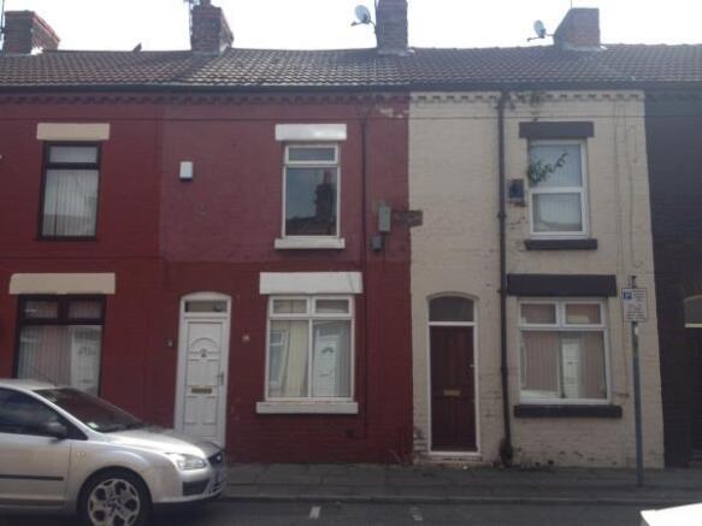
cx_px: 351
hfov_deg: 52.6
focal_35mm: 35
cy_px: 263
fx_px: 710
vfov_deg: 40.7
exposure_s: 1/1032
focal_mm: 4.28
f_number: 2.4
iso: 50
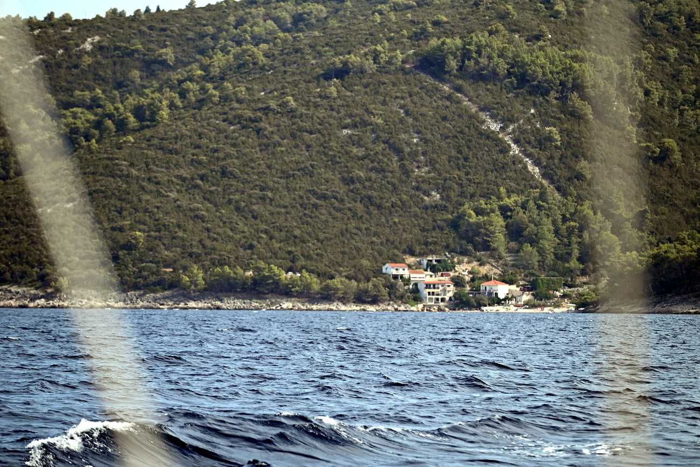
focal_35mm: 200
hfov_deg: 10.3
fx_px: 3889
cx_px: 350
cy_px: 234
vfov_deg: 6.9
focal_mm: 200
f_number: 5.3
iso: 200
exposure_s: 1/1000
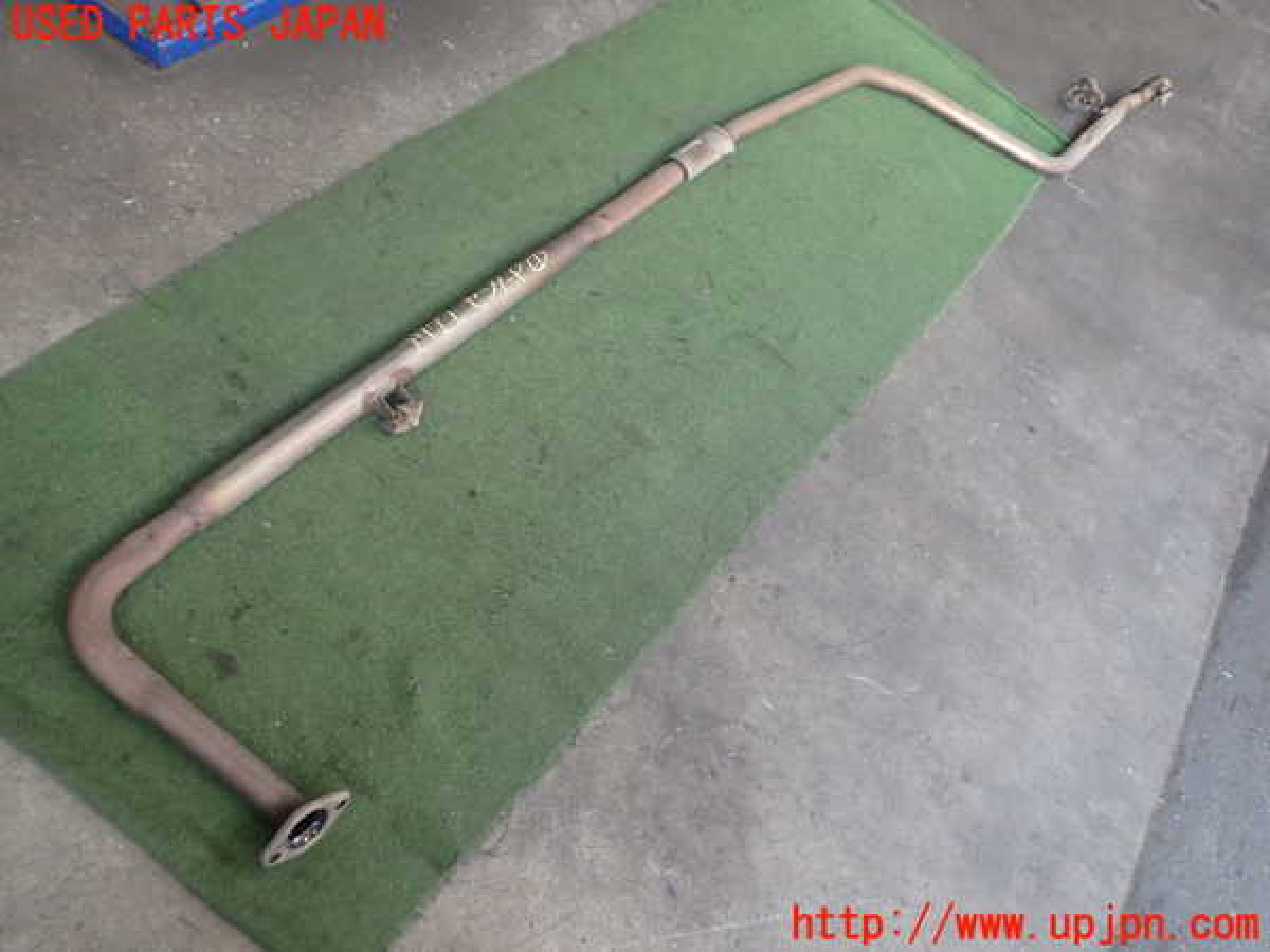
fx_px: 1101
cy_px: 476
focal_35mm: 30
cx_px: 635
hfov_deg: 60.0
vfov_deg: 46.8
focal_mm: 5.4
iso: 200
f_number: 2.3
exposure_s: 1/100
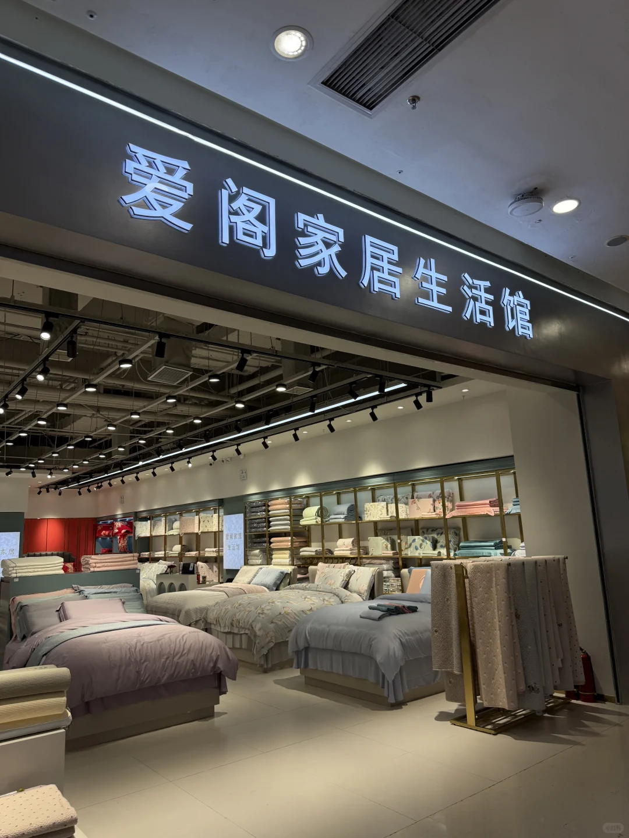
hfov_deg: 56.8
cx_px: 314
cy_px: 419
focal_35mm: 24
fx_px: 581
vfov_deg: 71.6
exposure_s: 1/598
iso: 100
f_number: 1.78
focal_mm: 6.76
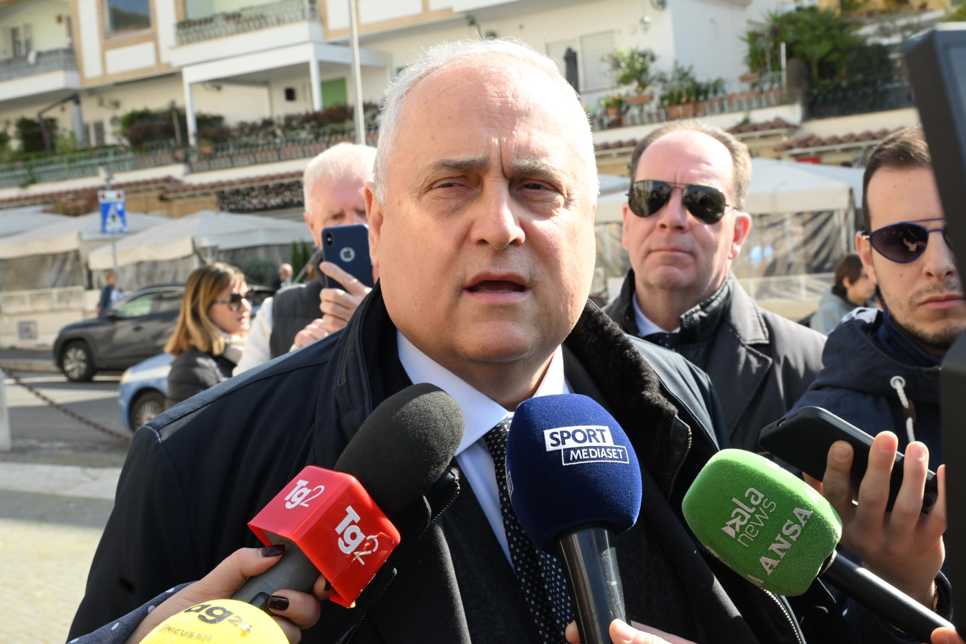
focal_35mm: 40
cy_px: 322
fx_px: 1073
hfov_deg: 48.5
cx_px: 483
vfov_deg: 33.4
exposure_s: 1/320
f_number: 13
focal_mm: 40
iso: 1000
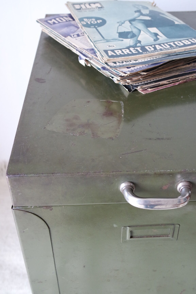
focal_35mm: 46
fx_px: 376
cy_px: 147
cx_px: 98
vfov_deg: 42.7
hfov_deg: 29.2
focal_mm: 30
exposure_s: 1/25
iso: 1600
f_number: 6.3
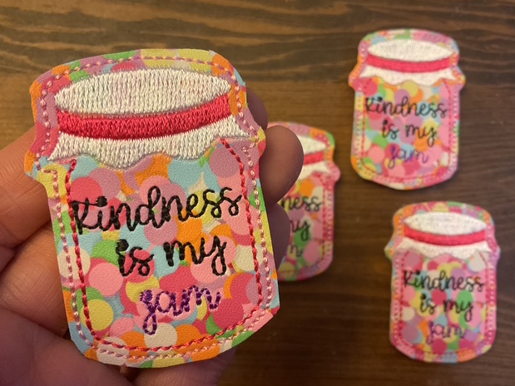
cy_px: 194
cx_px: 263
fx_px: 446
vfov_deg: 46.8
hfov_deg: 60.0
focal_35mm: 30
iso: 250
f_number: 1.8
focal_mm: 3
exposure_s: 1/60
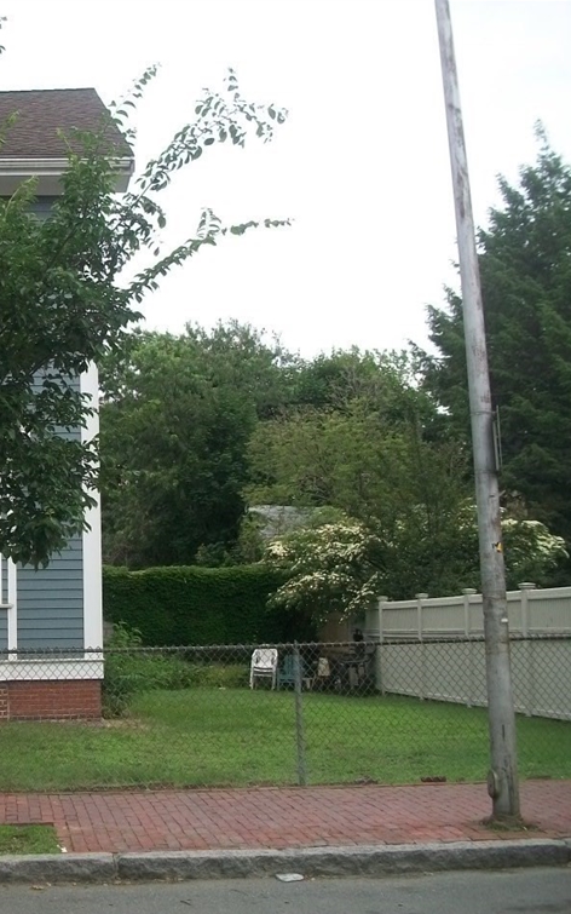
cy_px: 464
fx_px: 1145
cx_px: -17
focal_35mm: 46
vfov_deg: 43.5
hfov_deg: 26.3
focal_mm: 5.7
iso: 80
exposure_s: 1/640
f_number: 2.9
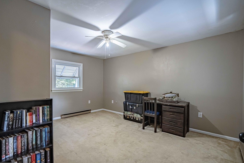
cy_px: 85
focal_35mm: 17
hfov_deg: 93.2
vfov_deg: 70.4
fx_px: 115
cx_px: 116
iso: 1250
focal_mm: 16
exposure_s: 1/320
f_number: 4
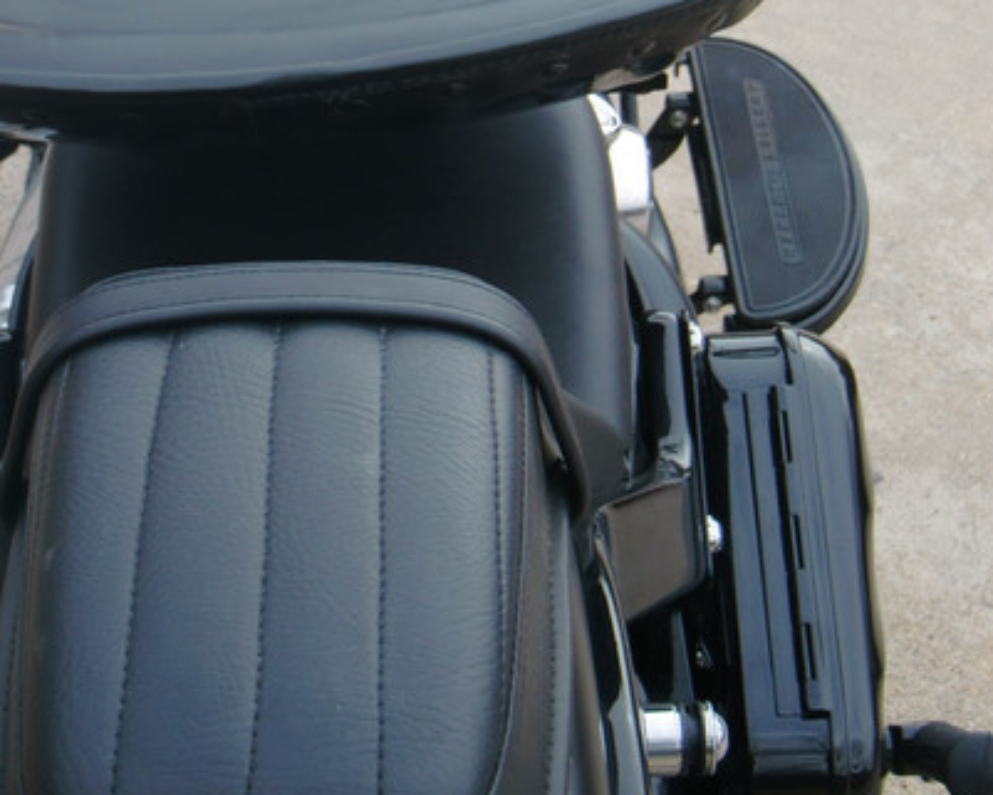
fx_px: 2175
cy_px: 116
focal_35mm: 74
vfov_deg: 20.4
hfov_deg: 25.5
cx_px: 307
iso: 64
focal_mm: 6.66
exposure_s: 1/160
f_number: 3.9
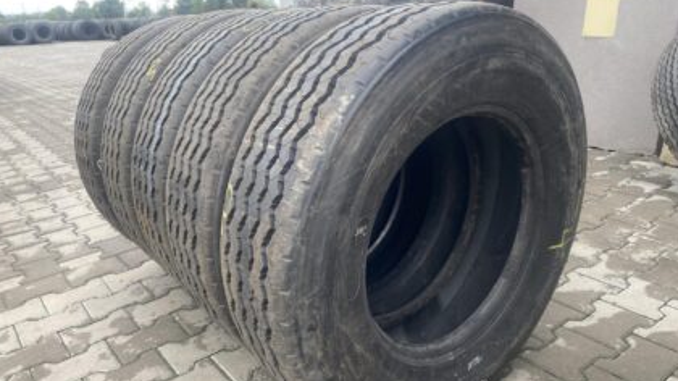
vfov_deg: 40.0
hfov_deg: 66.1
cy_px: 224
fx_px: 521
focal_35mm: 29
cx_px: 334
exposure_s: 1/143
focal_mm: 4.25
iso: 32
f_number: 1.8
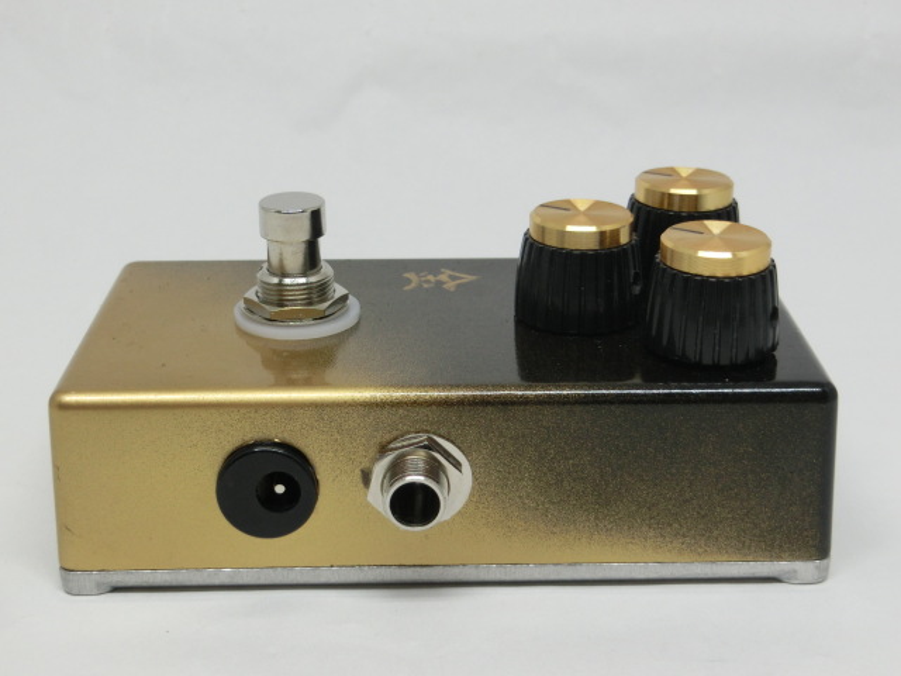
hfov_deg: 32.2
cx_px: 450
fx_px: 1562
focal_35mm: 60
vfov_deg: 24.4
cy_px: 338
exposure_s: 1/125
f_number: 5
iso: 200
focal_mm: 10.7
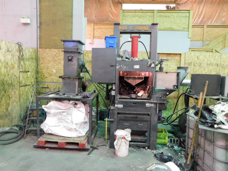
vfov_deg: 58.9
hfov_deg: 73.9
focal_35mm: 23
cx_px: 114
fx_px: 151
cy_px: 86
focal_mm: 4
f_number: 3
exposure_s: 1/5
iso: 800
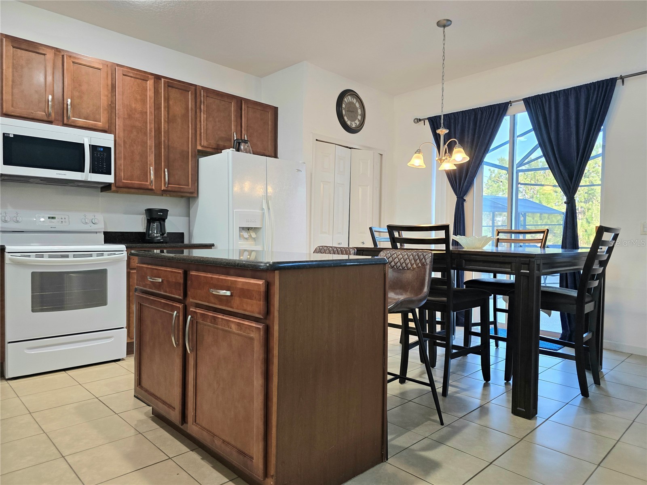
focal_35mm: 23
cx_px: 324
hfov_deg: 73.9
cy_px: 242
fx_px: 430
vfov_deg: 58.9
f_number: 1.7
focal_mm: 6.3
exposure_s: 1/120
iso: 160
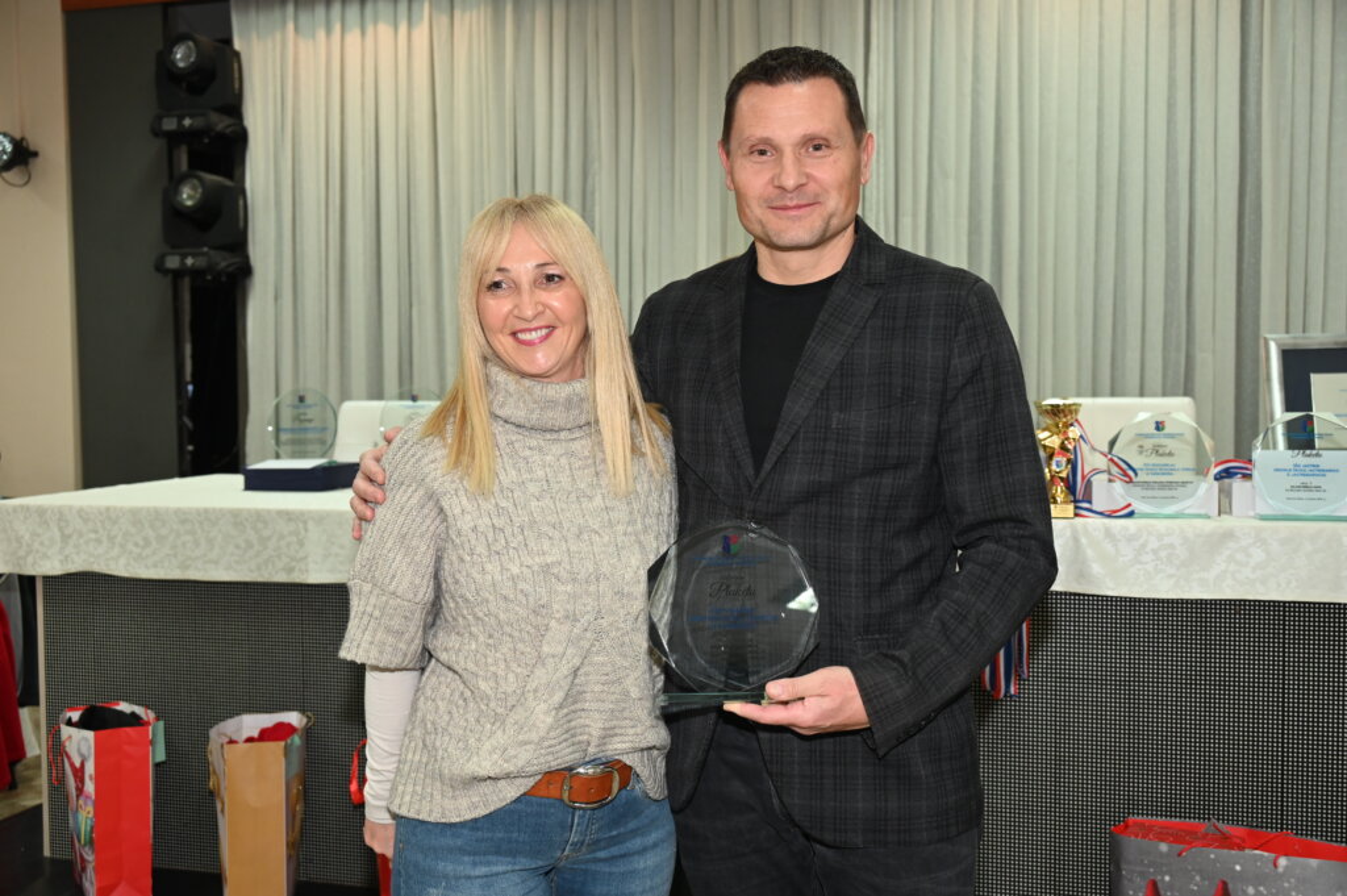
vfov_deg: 37.8
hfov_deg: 54.5
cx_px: 674
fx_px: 1308
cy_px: 448
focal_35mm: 35
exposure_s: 1/60
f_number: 4.8
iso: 1400
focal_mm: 35
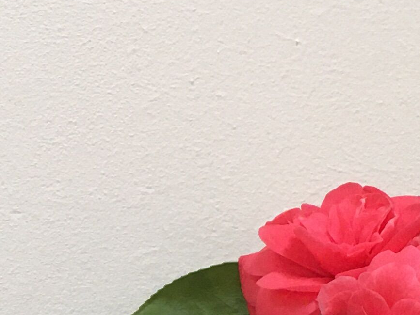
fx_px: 1638
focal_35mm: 135
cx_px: 85
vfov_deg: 10.7
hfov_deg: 14.5
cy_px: 431
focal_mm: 4.15
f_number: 2.2
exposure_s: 1/33
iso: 64
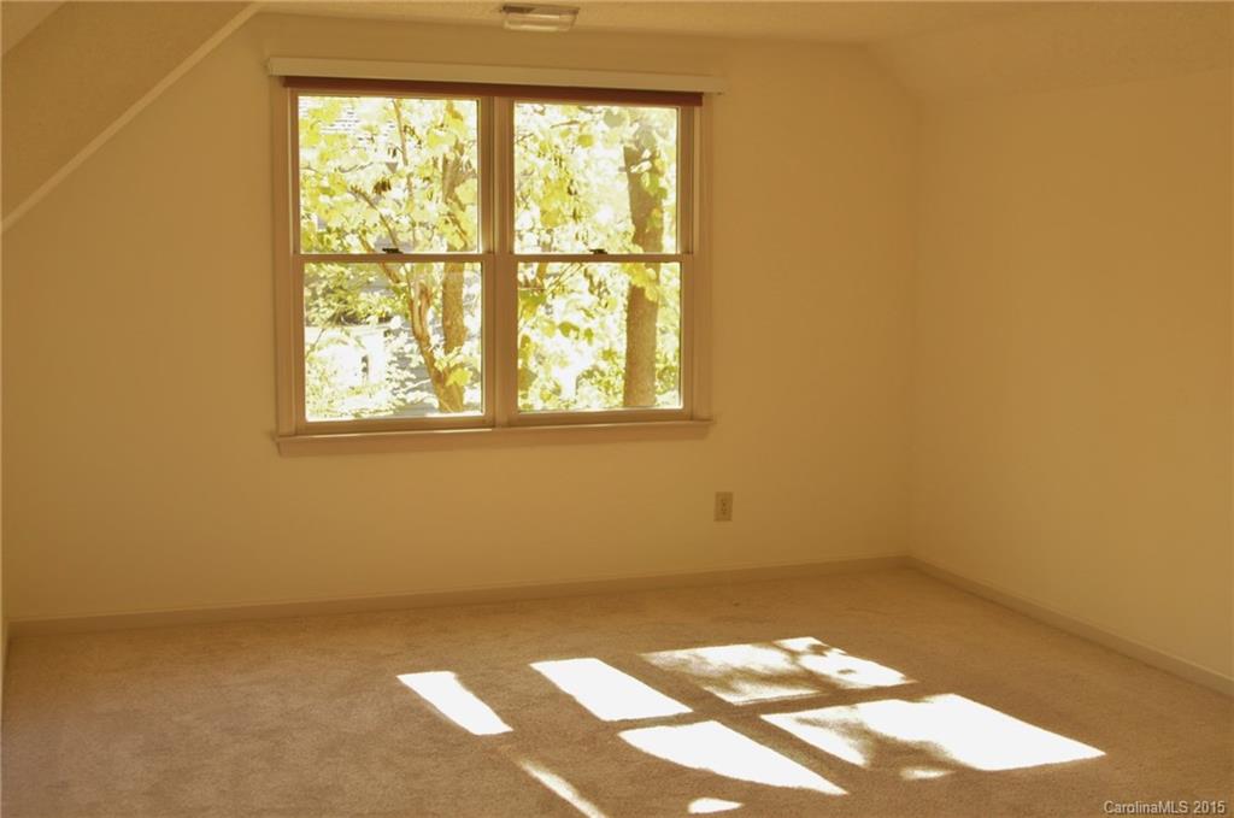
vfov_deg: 31.8
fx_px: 1437
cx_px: 617
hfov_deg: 46.5
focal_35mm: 42
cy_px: 409
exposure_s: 1/160
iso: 800
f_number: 2.8
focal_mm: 28
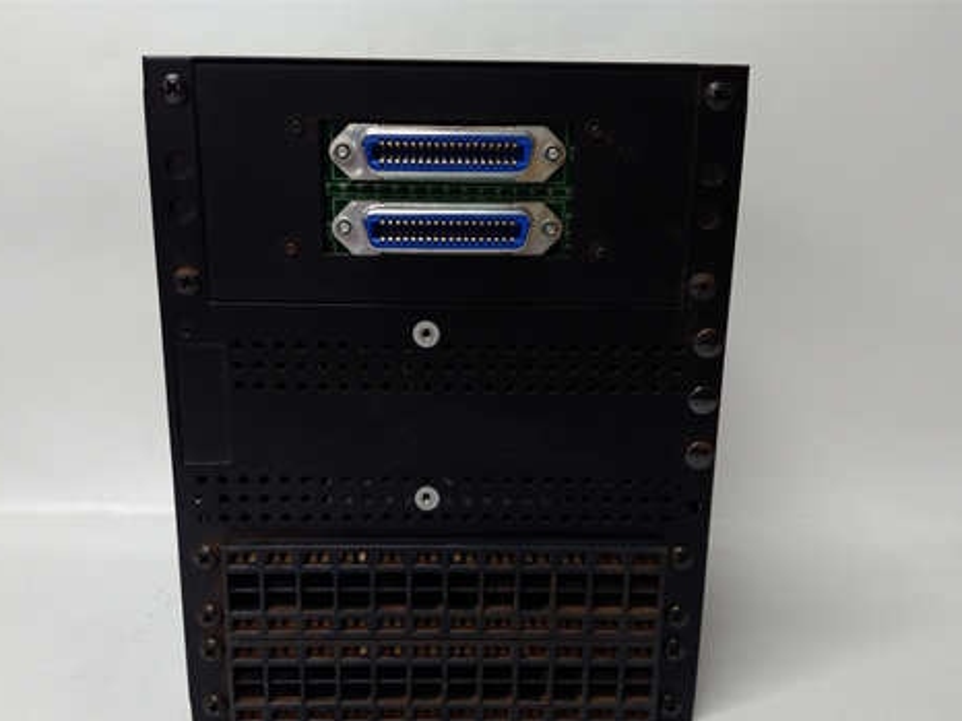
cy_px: 385
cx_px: 471
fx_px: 806
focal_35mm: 29
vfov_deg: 48.2
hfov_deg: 61.7
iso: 238
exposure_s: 1/33
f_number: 2
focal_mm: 3.79
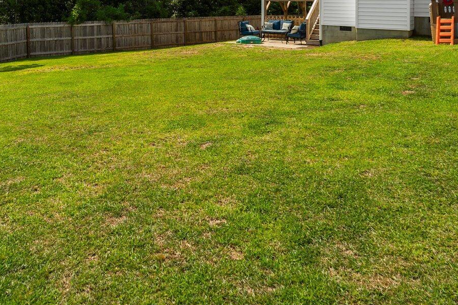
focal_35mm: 32
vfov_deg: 34.9
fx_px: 407
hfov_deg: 58.0
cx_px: 171
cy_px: -36
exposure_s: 1/200
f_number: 8
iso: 100
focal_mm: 14
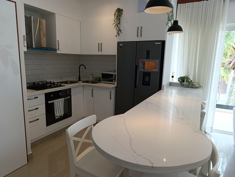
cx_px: 118
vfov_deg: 59.0
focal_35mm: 23
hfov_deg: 73.8
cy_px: 88
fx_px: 156
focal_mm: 6.14
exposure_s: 1/100
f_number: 1.6
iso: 200
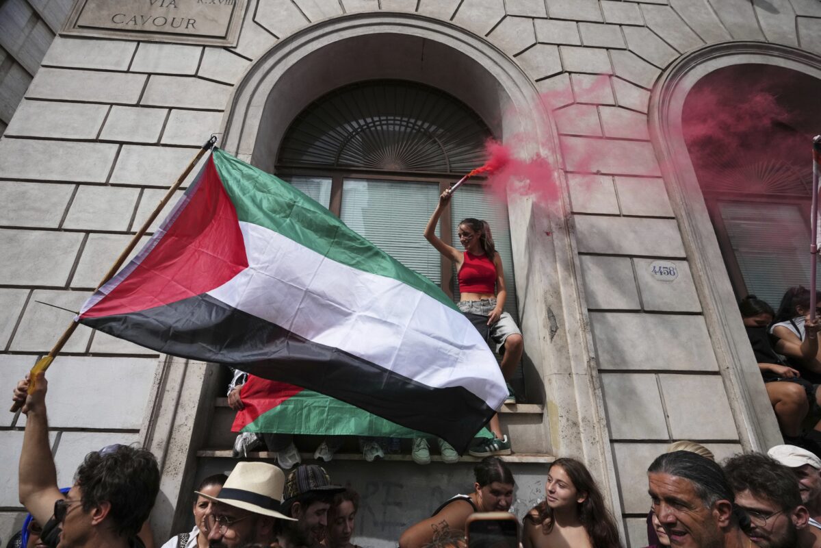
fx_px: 365
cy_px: 274
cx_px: 410
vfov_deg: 73.7
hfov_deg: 96.7
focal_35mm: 16
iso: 1250
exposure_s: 1/6400
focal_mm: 16
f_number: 5.6
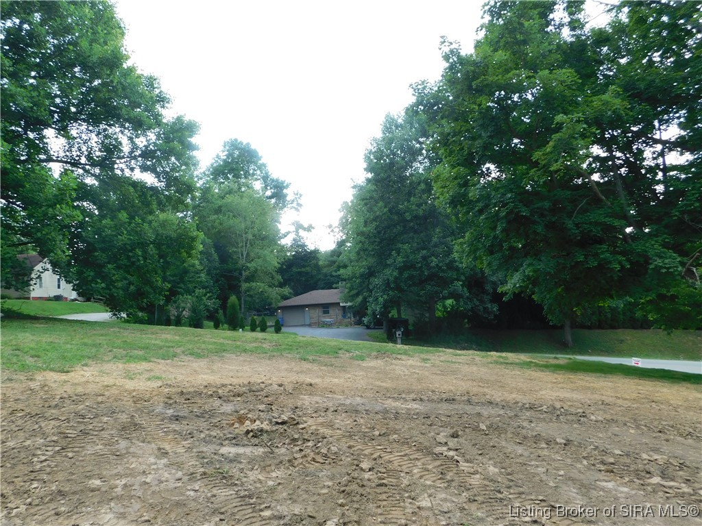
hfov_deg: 73.9
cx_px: 351
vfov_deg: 58.9
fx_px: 466
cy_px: 263
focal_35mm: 23
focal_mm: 4
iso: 125
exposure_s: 1/125
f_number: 3
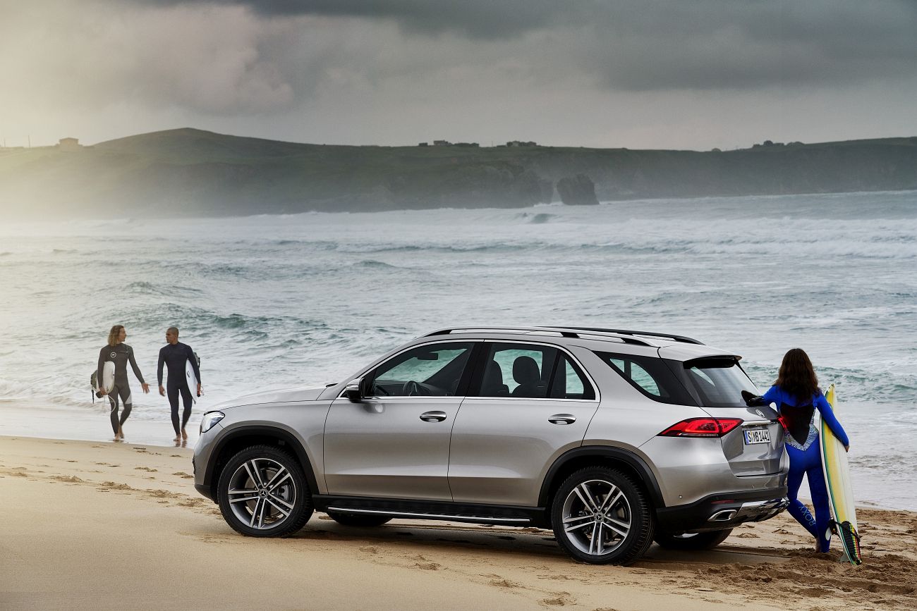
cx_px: 458
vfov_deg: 11.8
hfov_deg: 17.6
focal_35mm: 116
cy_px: 306
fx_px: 2955
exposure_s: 1/30
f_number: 9
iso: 200
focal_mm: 116
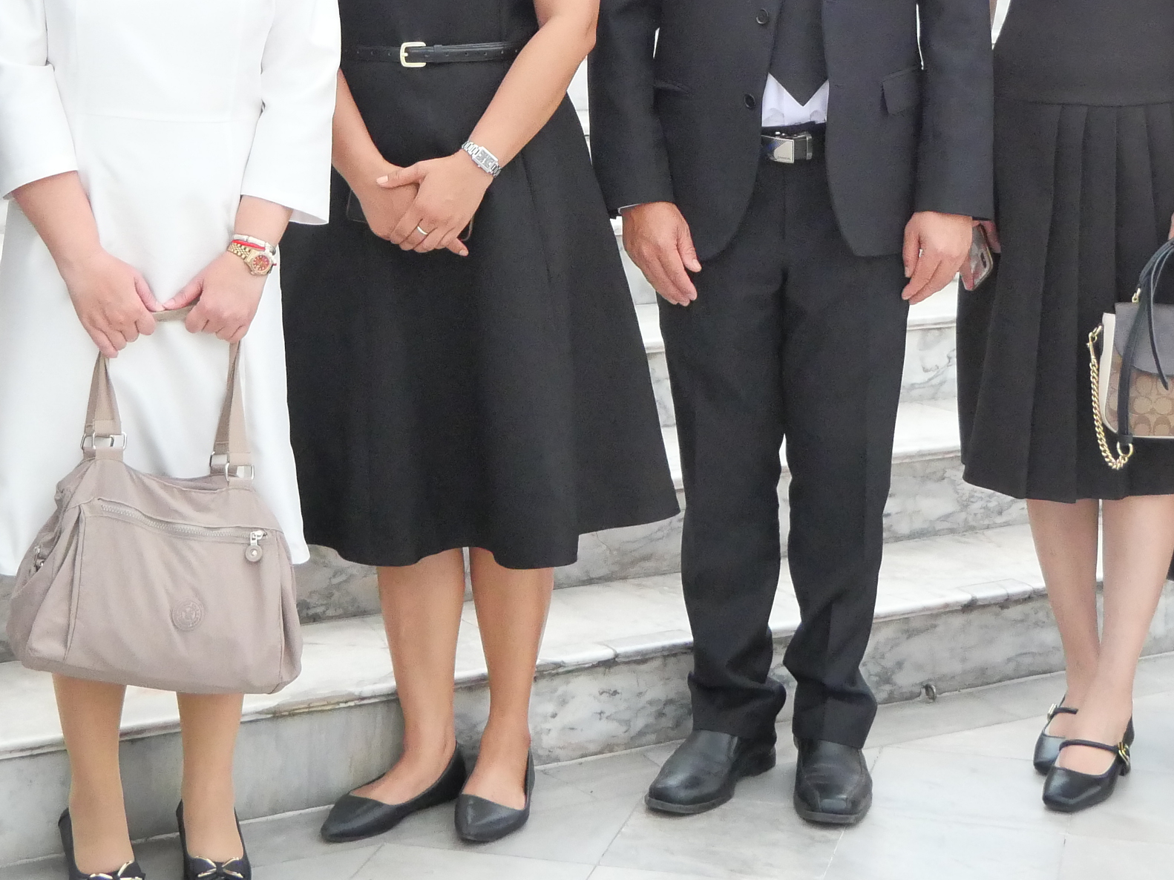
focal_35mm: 70
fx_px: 2374
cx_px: 546
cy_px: 98
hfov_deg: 27.8
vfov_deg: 20.6
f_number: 3.7
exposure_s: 1/4000
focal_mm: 15
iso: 3200
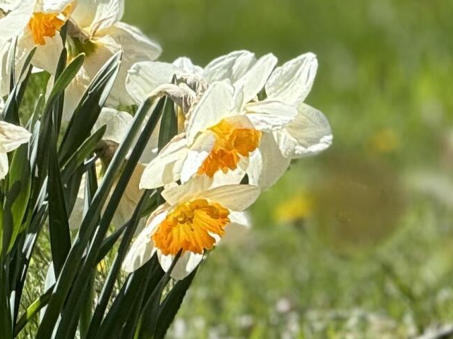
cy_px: 180
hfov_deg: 3.5
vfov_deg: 2.6
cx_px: -390
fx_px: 7339
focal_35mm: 561
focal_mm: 15.66
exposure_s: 1/736
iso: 50
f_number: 2.8
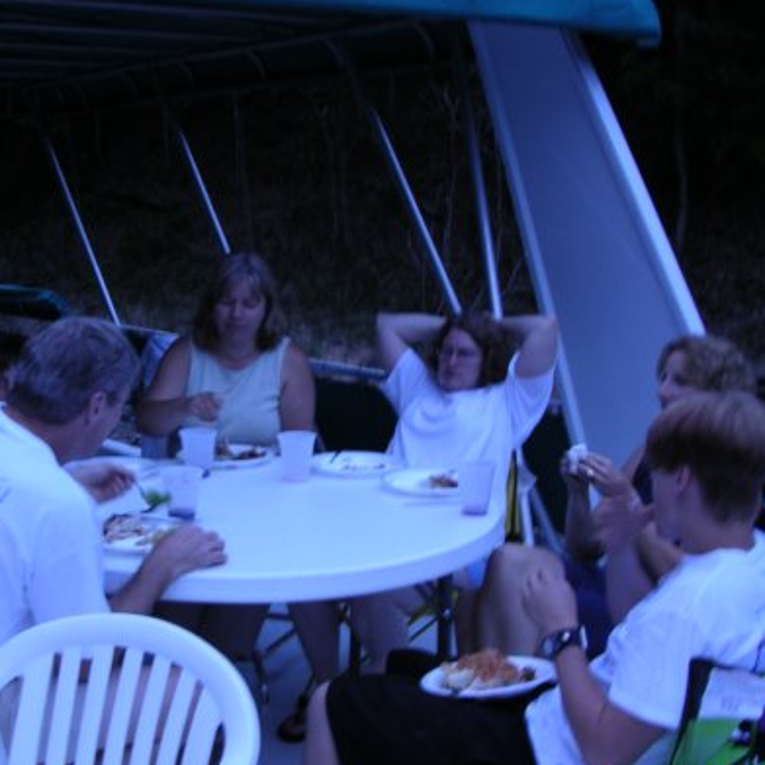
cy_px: 417
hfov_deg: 30.9
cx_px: 270
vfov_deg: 31.1
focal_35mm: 55
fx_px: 1375
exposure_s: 1/12.6
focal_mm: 5.8
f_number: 2.8
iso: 100
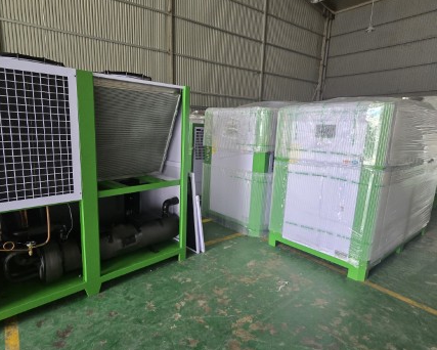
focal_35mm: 19
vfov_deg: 70.9
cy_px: 176
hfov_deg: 82.3
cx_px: 175
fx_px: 246
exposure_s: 1/50
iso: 400
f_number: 2.2
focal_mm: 2.2
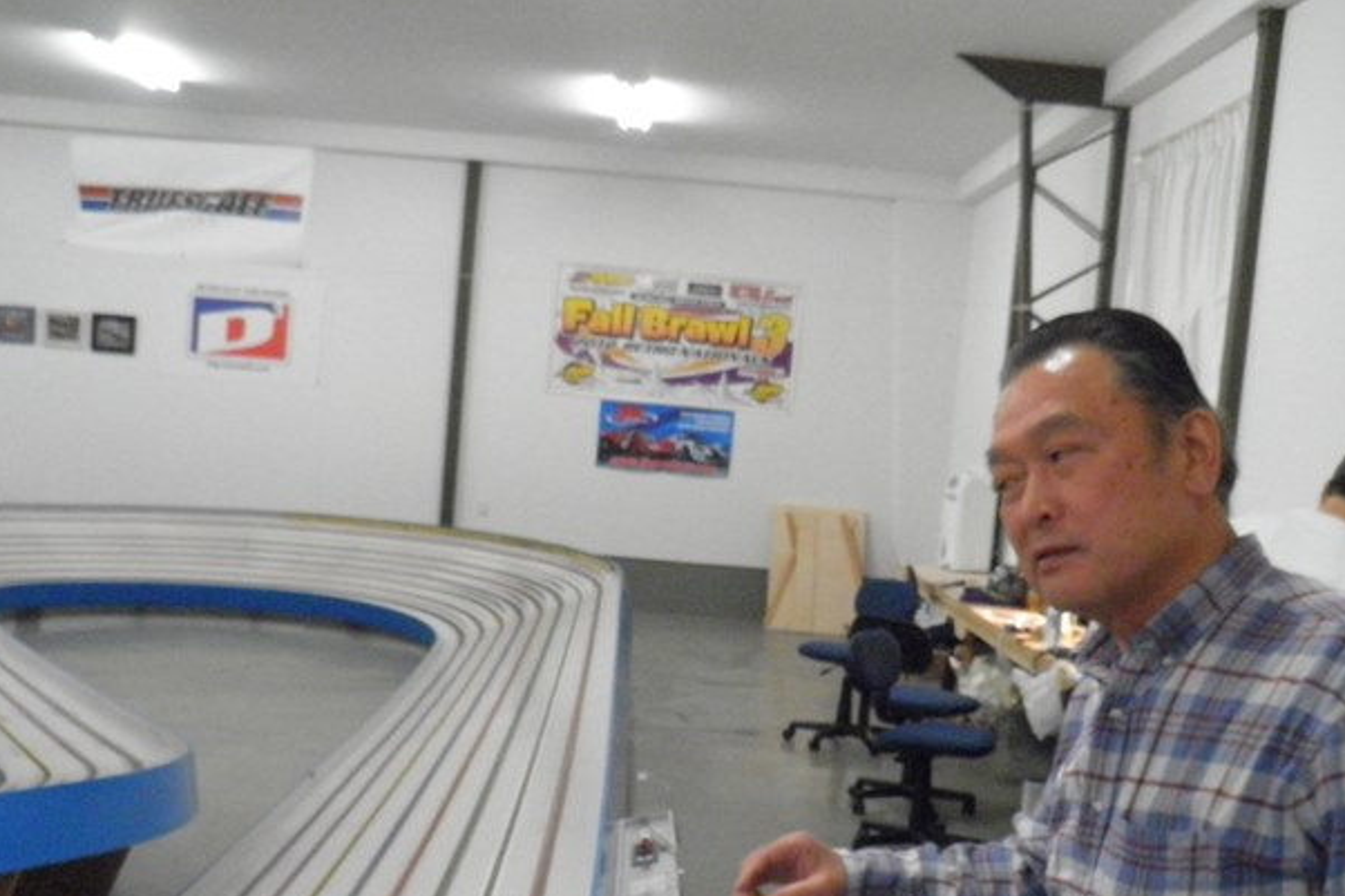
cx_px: 706
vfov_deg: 28.4
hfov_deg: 41.9
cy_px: 617
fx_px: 1755
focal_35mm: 47
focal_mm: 6.1
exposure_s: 1/80
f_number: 3.5
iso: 800
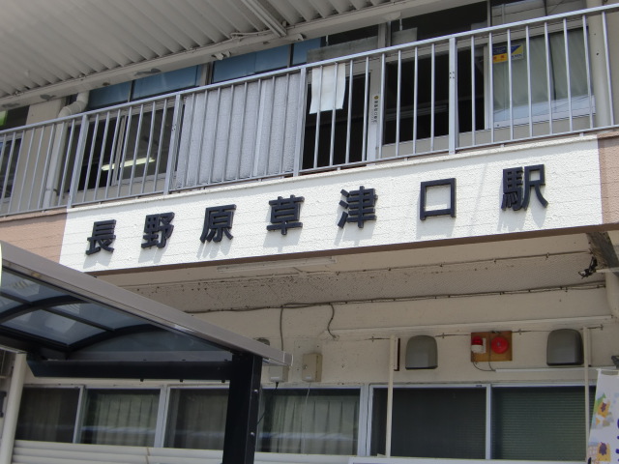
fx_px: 823
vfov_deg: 31.5
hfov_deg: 41.2
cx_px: 310
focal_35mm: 46
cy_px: 232
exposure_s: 1/800
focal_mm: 8.2
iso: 64
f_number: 3.3
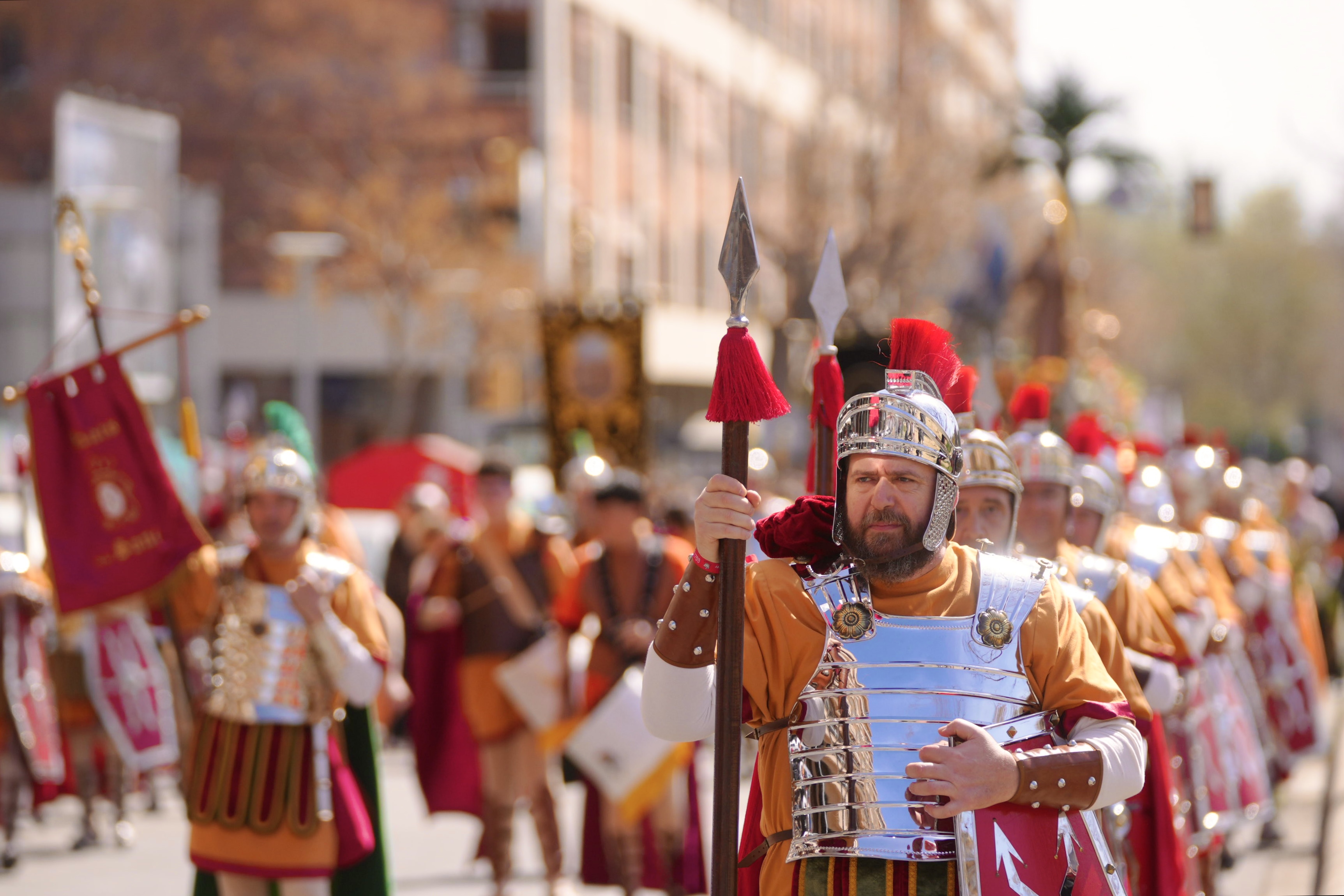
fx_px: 7988
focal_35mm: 214
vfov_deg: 6.4
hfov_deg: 9.6
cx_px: 672
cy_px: 448
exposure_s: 1/1000
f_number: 2.8
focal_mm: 143
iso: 100
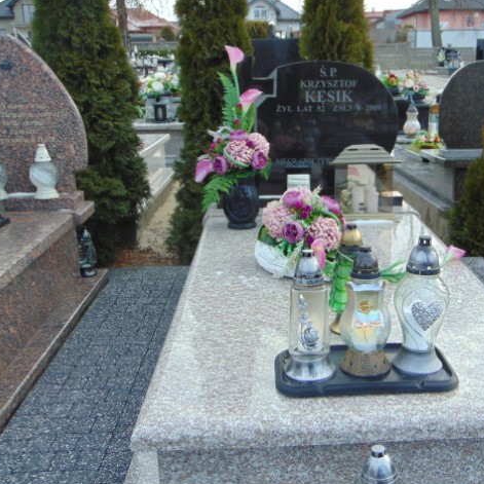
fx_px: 664
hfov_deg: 39.7
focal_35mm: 42
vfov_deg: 40.0
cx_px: 312
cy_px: 240
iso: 80
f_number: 3.2
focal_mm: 6.3
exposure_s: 1/160
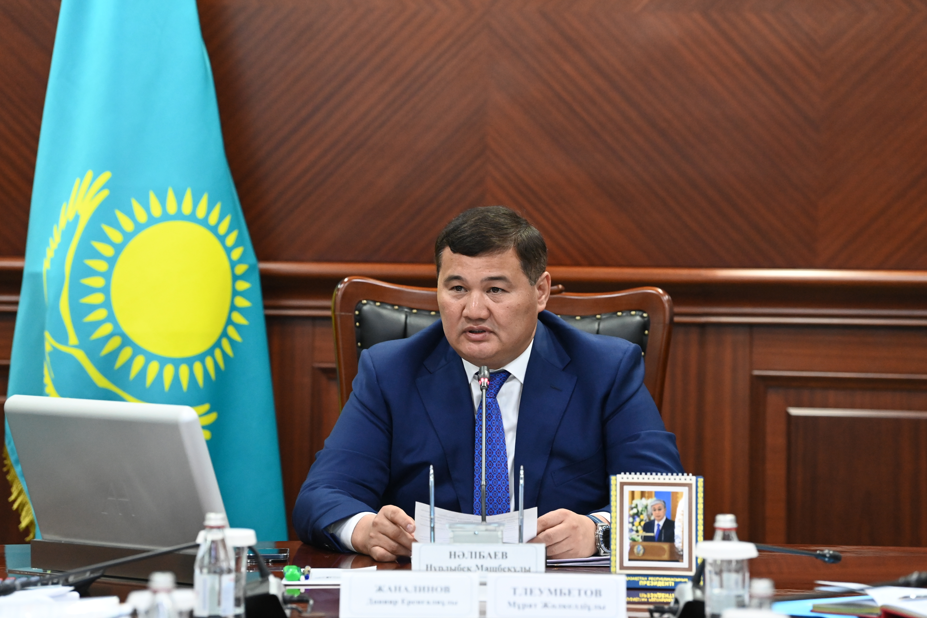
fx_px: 4789
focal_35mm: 186
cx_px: 465
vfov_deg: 7.4
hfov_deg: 11.1
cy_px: 308
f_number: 4
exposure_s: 1/200
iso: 8000
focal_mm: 185
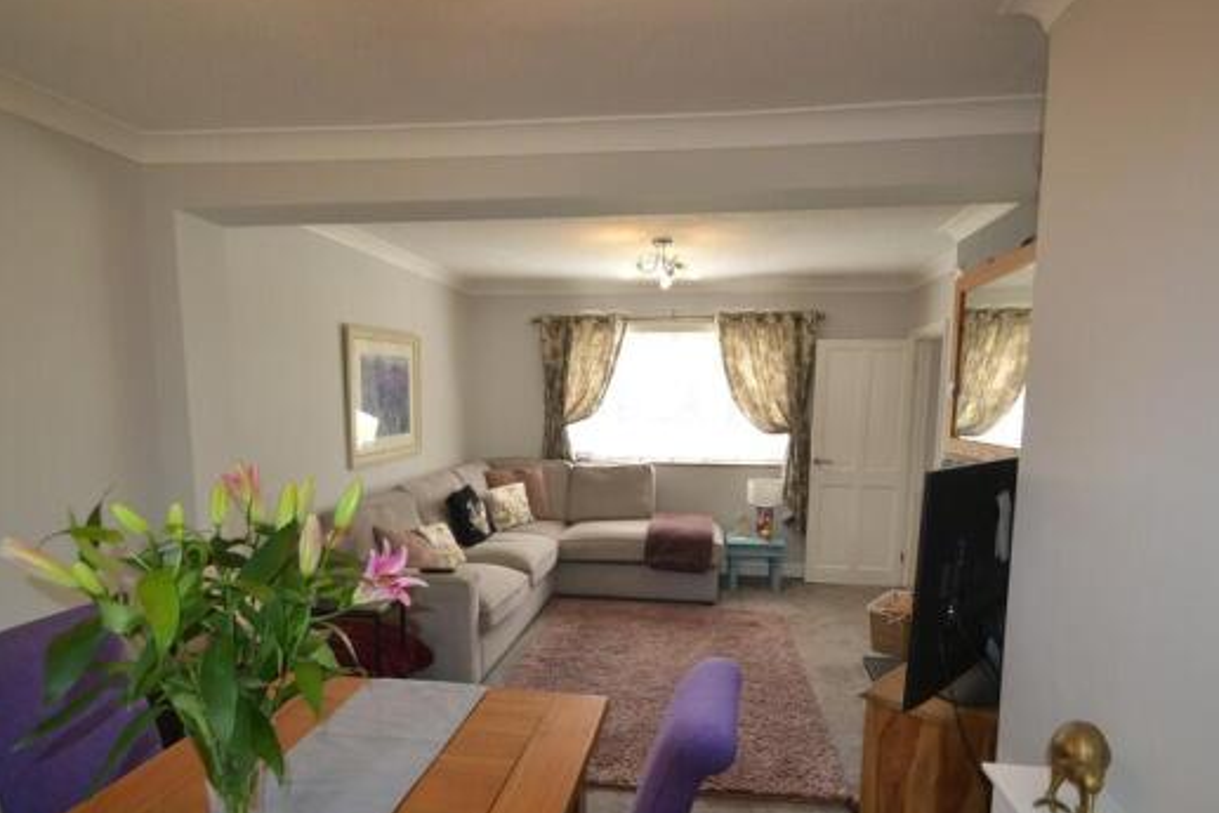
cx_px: 654
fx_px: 644
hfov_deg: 86.7
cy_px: 461
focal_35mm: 19
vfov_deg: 64.3
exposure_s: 1/125
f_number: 4
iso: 400
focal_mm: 10
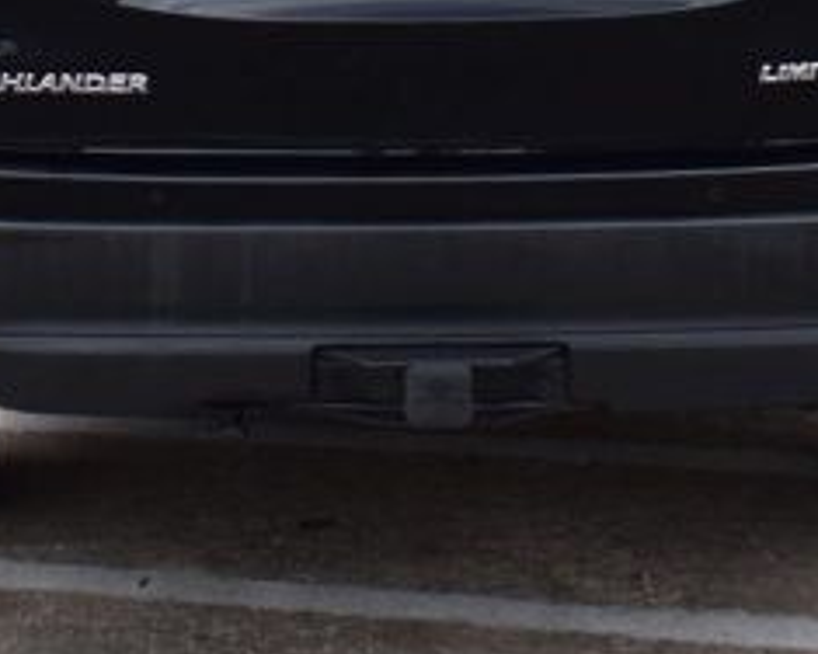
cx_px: 630
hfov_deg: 11.2
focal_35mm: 172
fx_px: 4164
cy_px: -435
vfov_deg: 8.7
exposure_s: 1/200
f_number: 10
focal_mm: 28
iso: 400
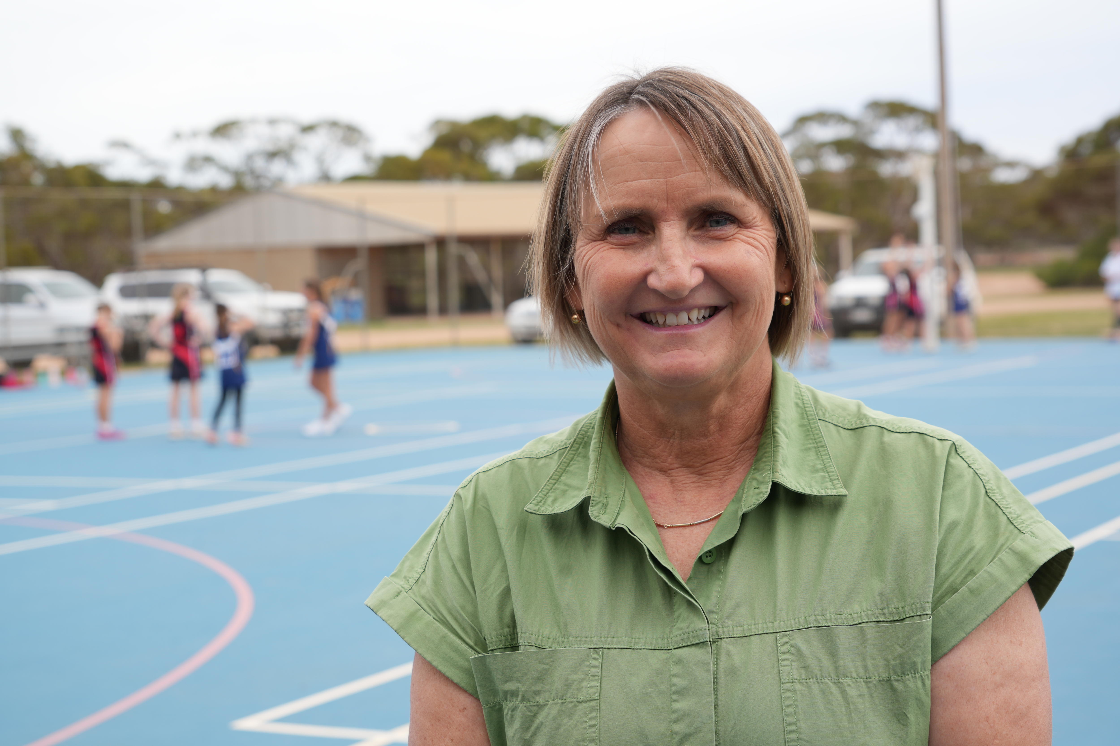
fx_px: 2022
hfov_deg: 31.0
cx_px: 560
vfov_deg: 20.9
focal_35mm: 65
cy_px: 373
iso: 100
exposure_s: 1/160
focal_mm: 65
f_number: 7.1
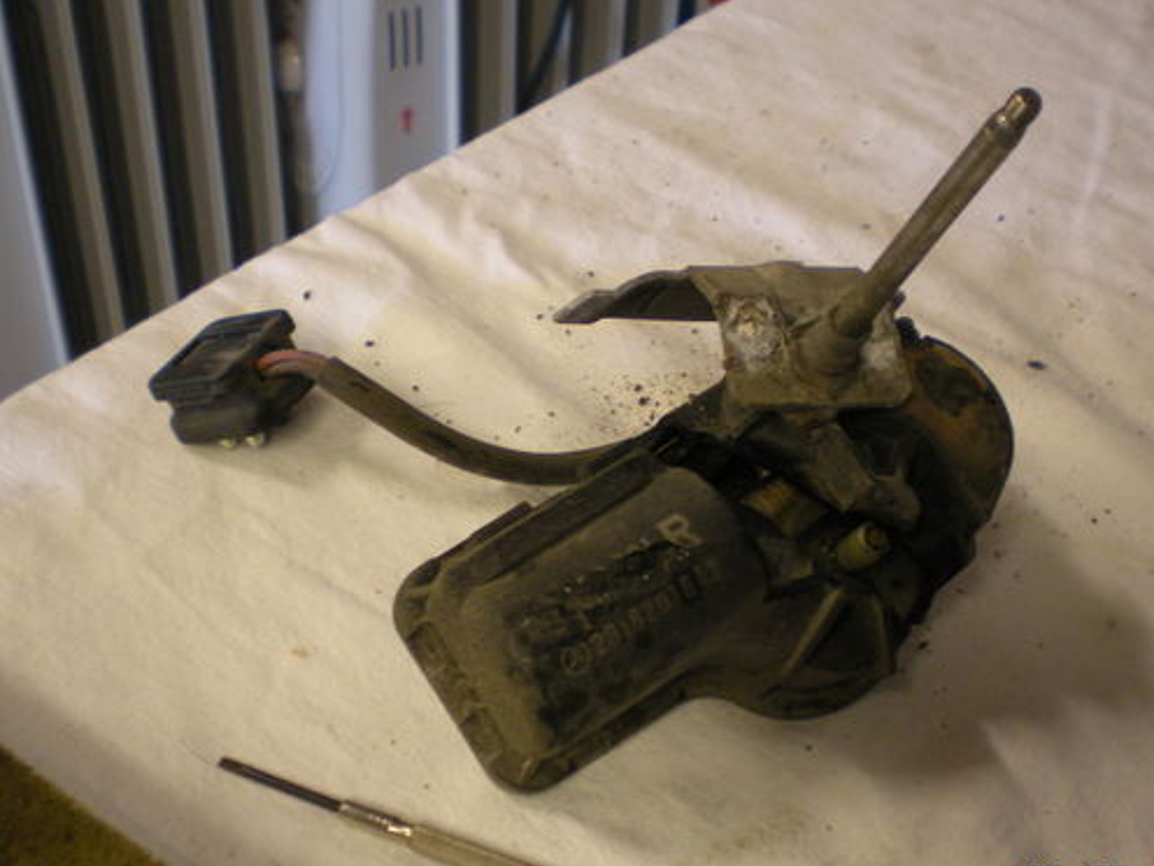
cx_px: 596
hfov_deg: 38.9
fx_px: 1634
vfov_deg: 29.7
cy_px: 445
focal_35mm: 49
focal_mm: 6.3
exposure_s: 1/18.5
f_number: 3.1
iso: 200
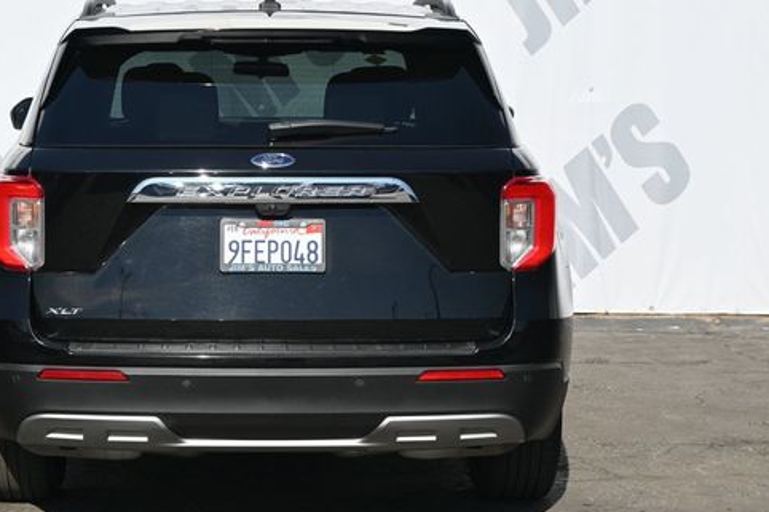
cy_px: 225
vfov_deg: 15.9
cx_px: 274
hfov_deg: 23.7
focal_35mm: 86
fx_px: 1829
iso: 100
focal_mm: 43
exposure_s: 1/250
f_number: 6
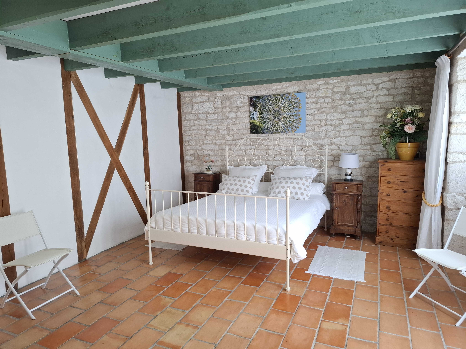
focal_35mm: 23
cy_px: 174
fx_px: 310
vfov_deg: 58.9
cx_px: 233
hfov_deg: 73.9
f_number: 1.8
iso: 200
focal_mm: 5.54
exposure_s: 1/50
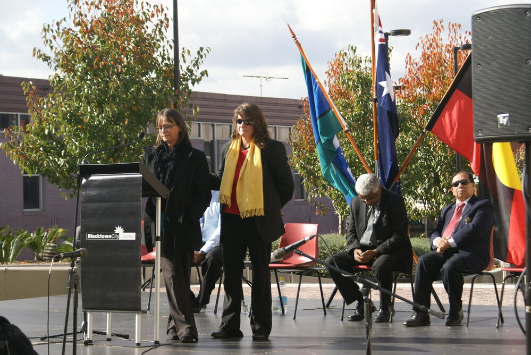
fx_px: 1550
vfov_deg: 13.1
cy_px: 178
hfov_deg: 19.4
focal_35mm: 105
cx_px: 266
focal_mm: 70
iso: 100
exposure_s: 1/200
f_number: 7.1
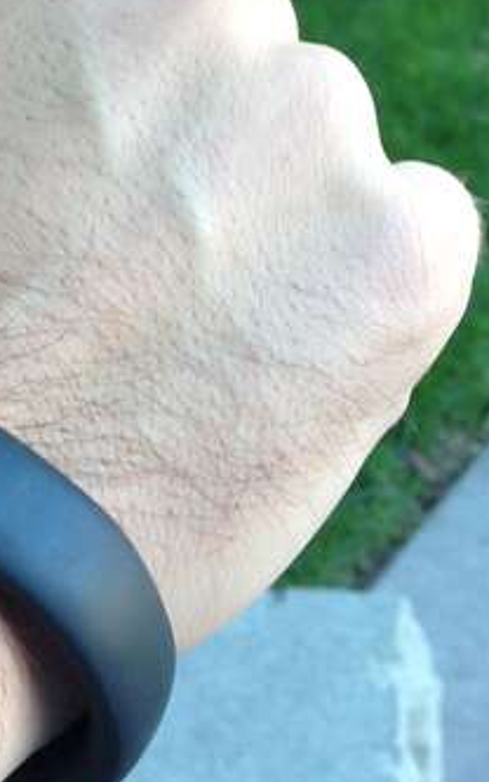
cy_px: 261
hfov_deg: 15.2
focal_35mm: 84
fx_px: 1792
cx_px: -31
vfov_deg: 24.5
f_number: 2.4
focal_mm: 4.13
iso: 50
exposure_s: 1/24
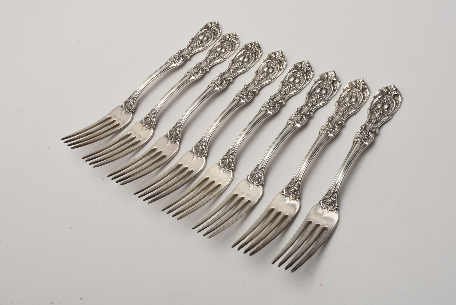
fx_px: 685
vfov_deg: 25.1
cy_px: 152
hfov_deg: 36.8
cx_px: 228
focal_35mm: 54
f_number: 25
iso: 100
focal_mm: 36
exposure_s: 1/125
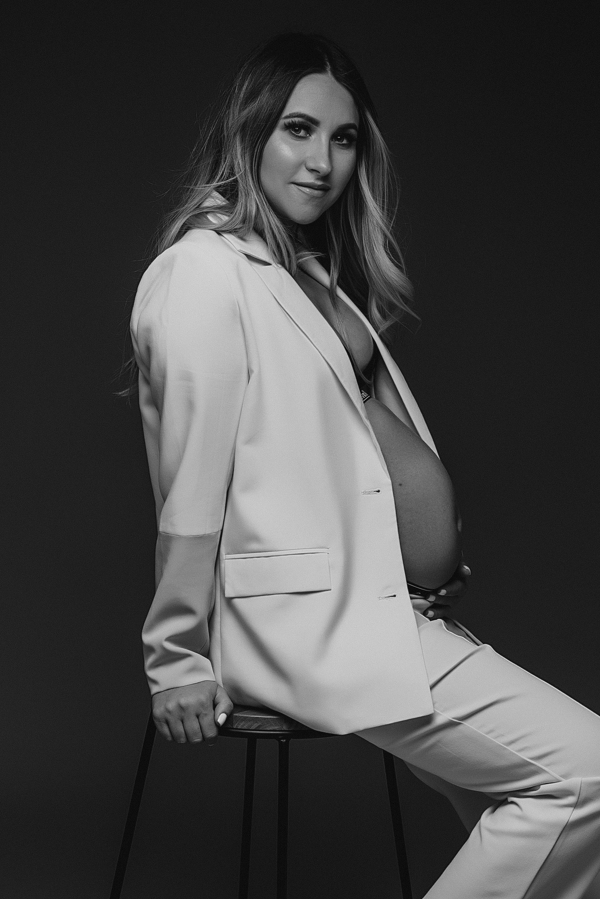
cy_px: 557
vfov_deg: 23.1
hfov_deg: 15.5
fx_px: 2199
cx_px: 332
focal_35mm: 88
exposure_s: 1/160
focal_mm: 51
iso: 200
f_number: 5
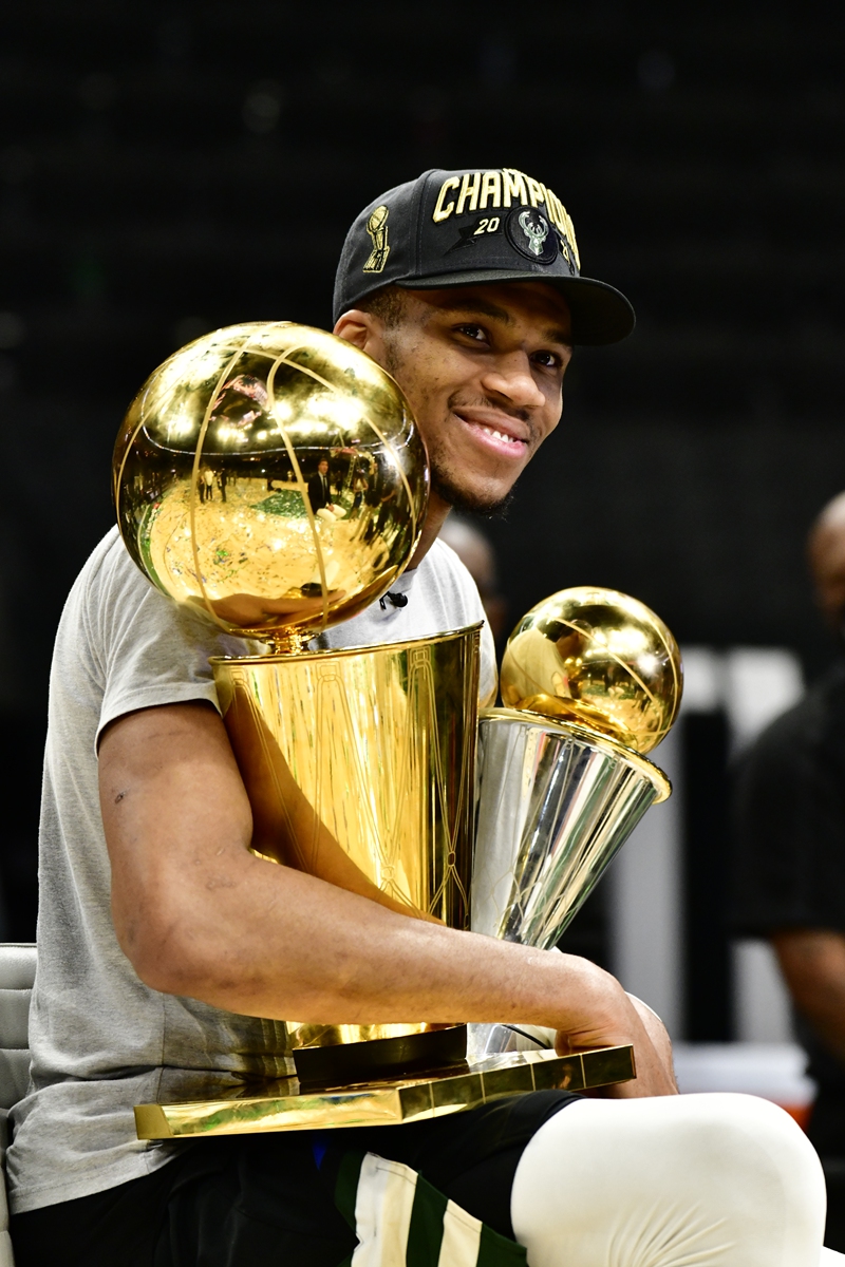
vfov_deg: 8.6
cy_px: 634
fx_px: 8449
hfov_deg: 5.7
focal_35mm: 240
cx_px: 422
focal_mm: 240
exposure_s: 1/640
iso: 5000
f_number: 5.6
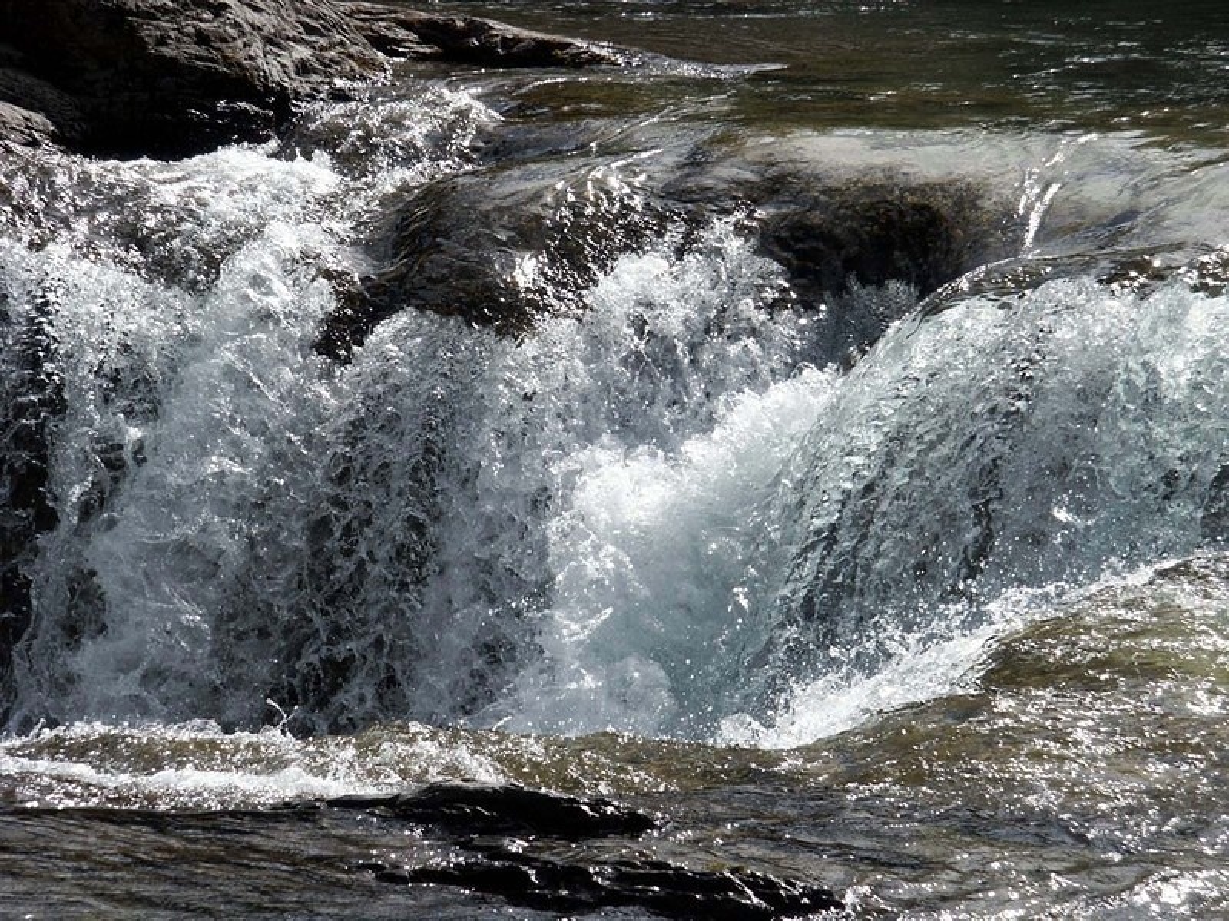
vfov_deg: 8.2
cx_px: 614
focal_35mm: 182
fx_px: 6462
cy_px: 460
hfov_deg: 10.9
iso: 100
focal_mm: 46.04
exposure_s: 1/1000
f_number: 5.6
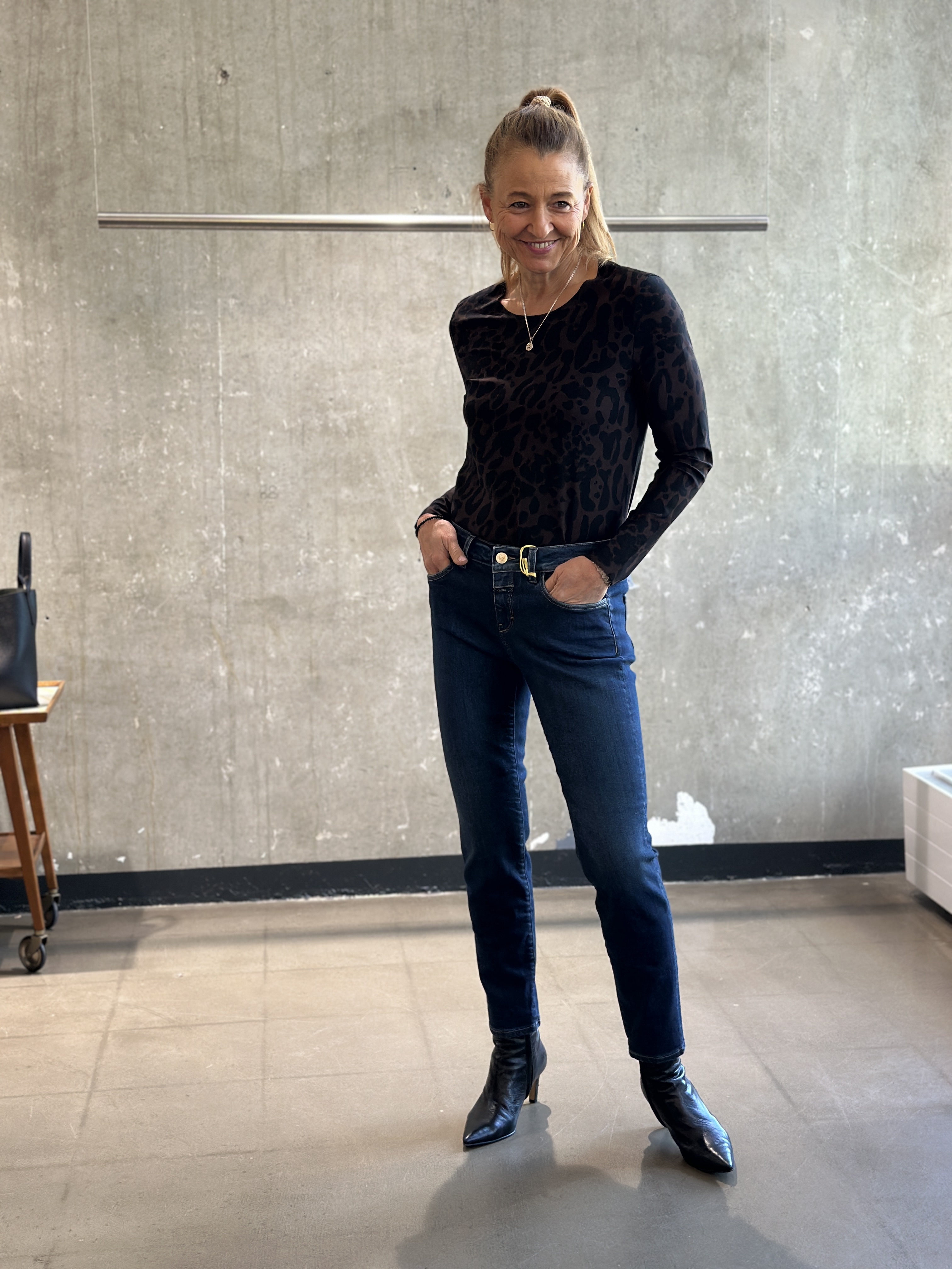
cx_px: 476
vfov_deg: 39.7
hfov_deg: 30.3
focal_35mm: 48
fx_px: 1760
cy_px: 634
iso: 125
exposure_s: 1/89
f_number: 1.78
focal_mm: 6.86
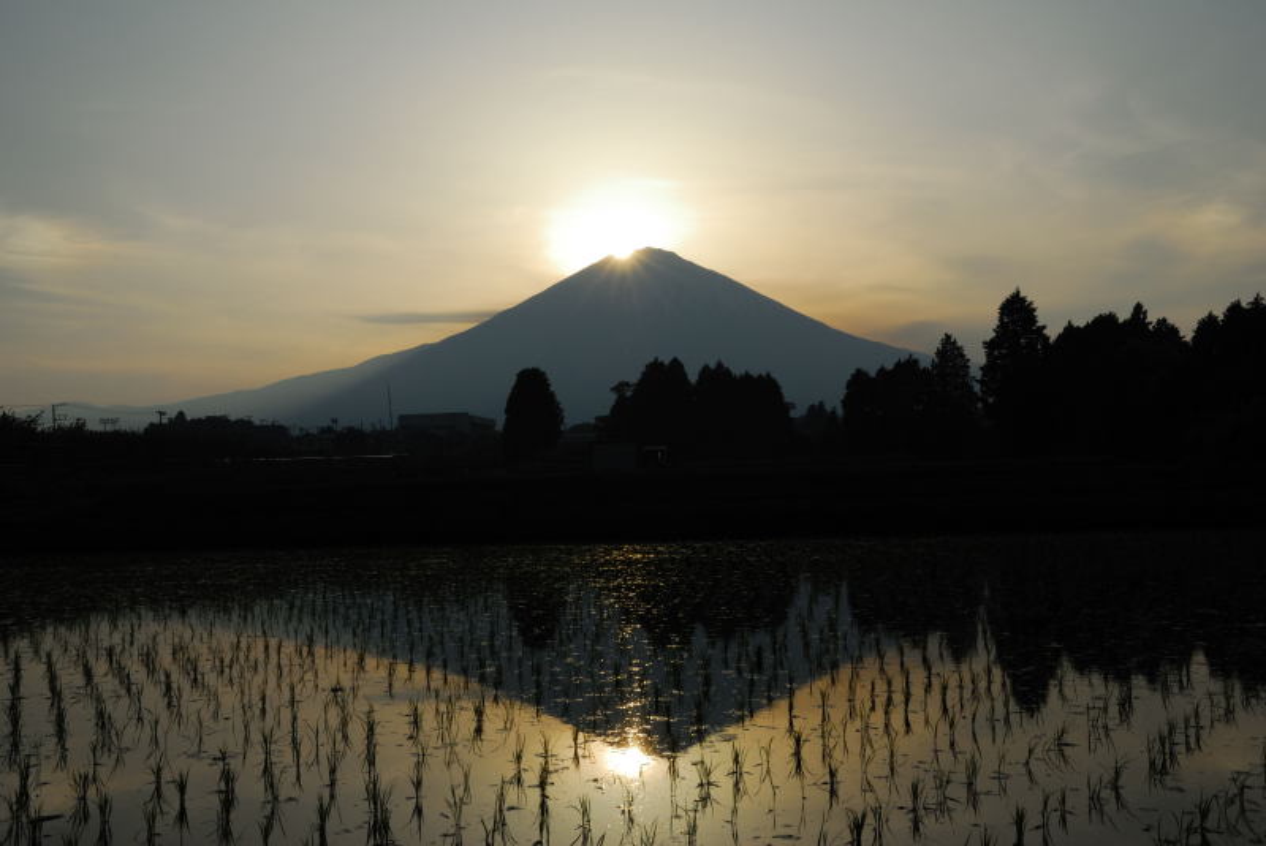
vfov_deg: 34.3
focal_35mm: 39
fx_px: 1373
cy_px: 423
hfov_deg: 49.5
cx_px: 633
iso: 200
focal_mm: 26
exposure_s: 1/180
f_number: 22
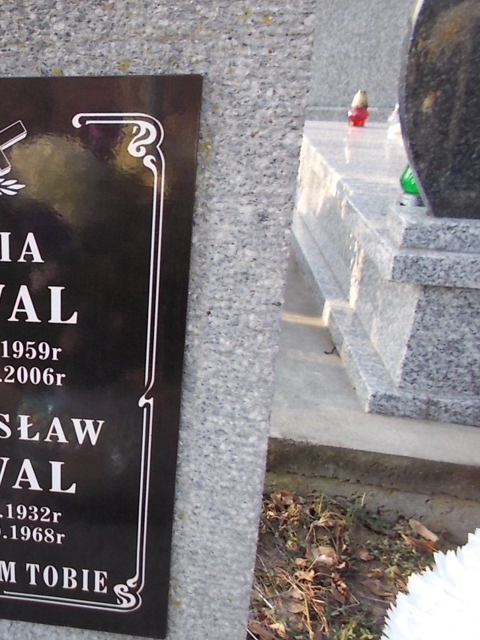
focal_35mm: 43
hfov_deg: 30.5
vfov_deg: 43.8
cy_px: 309
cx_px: -32
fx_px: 794
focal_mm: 4.6
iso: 80
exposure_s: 1/125
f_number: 3.2
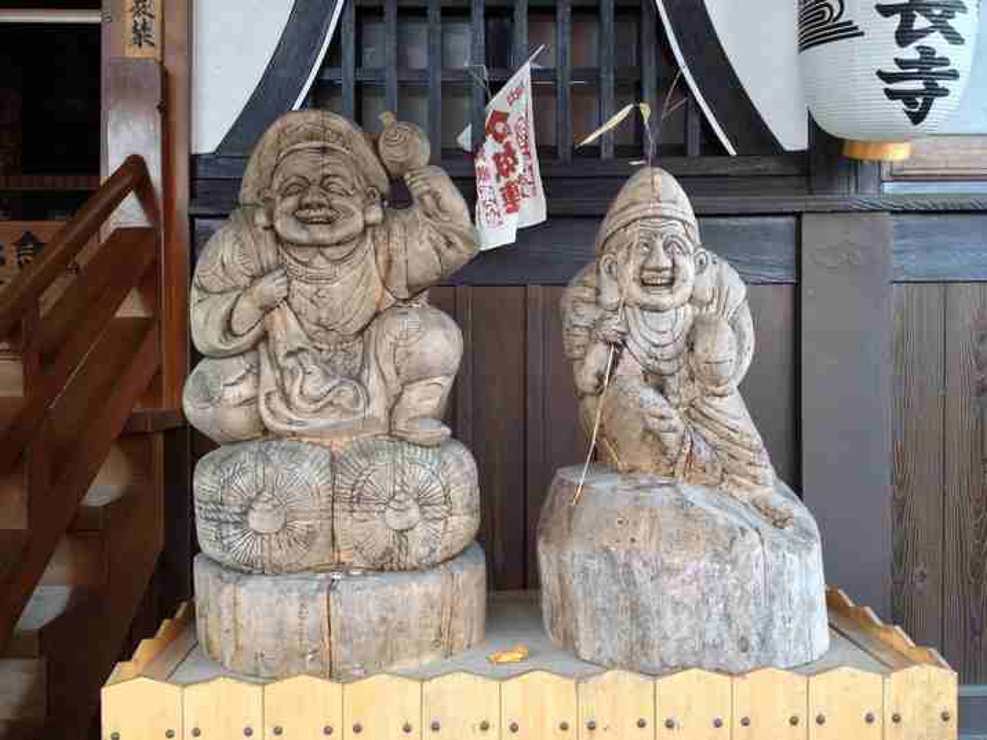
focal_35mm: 35
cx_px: 494
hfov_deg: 52.6
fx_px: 998
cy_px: 370
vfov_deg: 40.7
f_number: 2.4
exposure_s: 1/24
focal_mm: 4.28
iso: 50
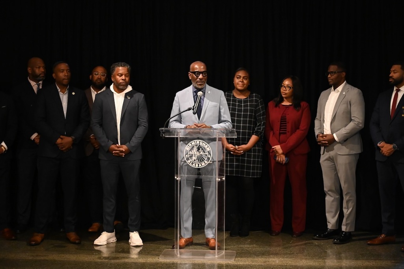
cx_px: 202
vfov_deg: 20.3
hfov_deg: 30.1
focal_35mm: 67
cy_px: 134
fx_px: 752
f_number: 5
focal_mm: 67
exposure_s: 1/200
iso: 10000
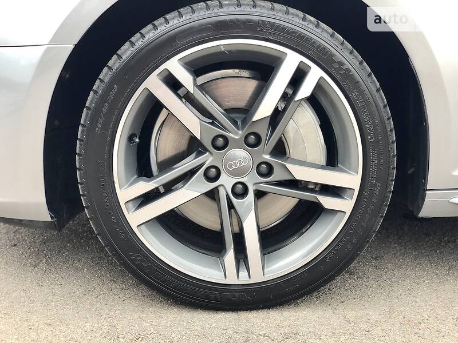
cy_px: 172
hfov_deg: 36.8
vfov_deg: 28.0
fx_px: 688
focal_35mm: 52
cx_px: 229
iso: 20
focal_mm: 6
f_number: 2.4
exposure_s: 1/60
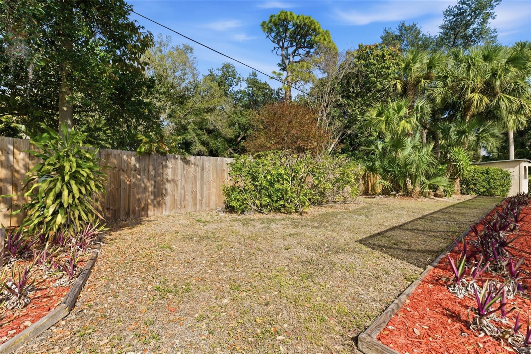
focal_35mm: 16
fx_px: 236
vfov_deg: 73.7
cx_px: 266
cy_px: 177
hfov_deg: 96.7
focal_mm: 16
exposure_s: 1/3200
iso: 400
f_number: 9
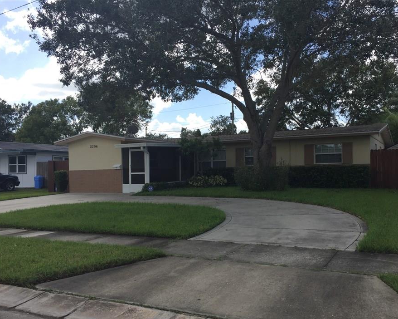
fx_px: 389
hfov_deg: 54.1
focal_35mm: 33
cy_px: 174
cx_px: 219
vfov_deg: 44.5
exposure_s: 1/1364
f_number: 2.2
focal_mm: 4.15
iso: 32
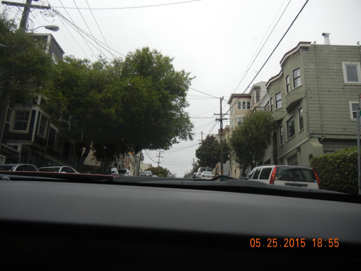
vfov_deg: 46.8
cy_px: 136
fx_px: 313
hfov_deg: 60.0
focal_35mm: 30
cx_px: 180
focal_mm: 5.4
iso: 160
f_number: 3.5
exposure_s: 1/696
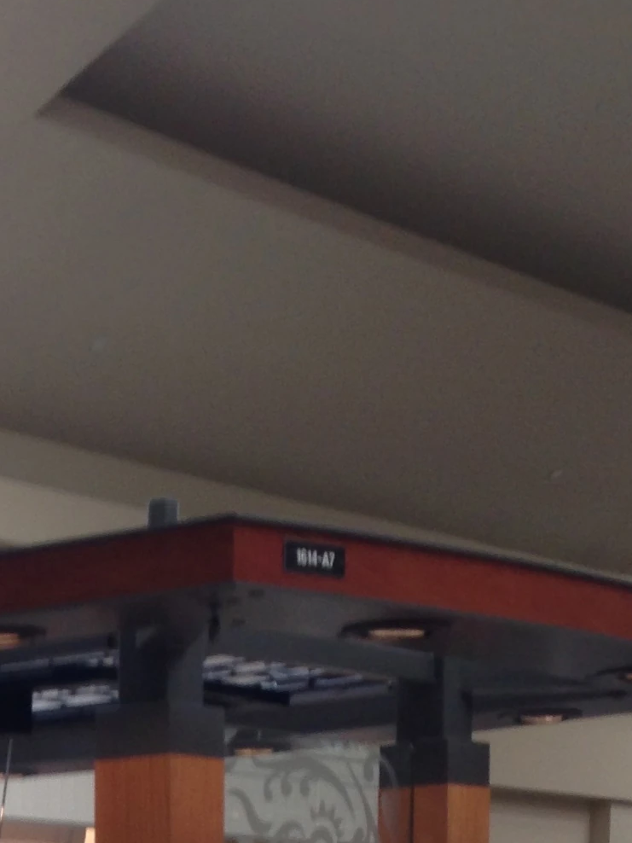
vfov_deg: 16.7
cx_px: -164
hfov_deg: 13.2
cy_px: 1192
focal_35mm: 109
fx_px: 2653
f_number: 2.4
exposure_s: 1/40
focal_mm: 4.13
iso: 50
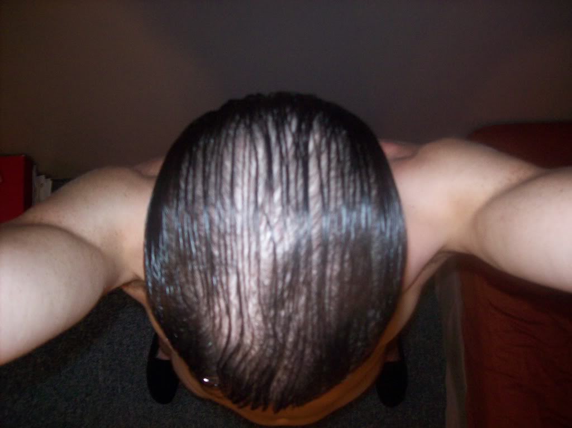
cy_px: 214
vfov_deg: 39.6
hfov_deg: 51.4
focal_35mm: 36
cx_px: 286
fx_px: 595
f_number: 2.7
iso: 200
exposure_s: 1/64
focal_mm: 6
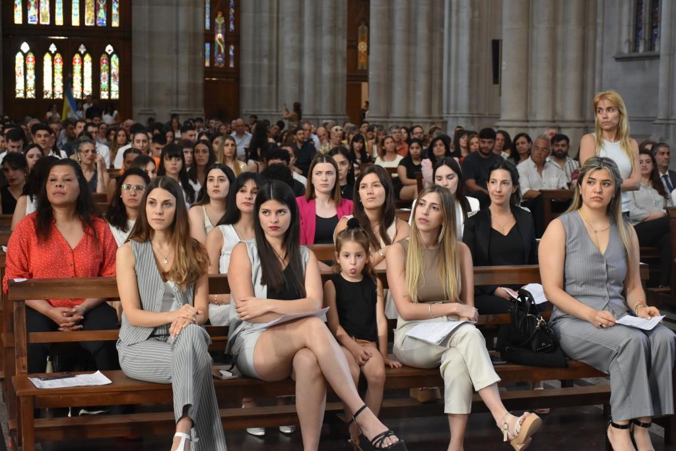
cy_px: 226
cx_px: 338
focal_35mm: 68
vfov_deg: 20.2
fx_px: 1268
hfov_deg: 29.9
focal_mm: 45
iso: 1600
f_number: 4.5
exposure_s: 1/40
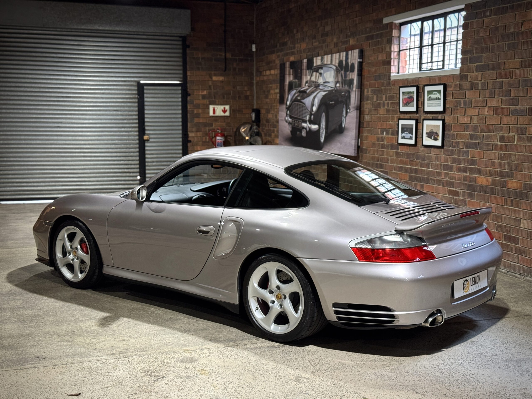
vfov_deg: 30.3
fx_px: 738
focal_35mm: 48
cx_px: 266
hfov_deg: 39.7
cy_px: 200
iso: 200
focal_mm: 6.76
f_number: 1.78
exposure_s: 1/33
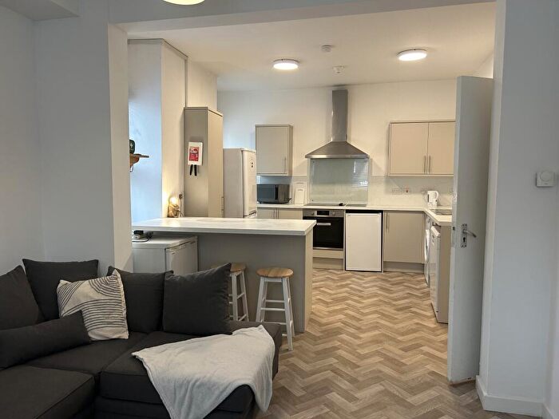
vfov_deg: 53.1
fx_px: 420
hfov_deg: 67.3
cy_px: 210
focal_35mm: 26
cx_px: 280
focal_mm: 5.7
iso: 125
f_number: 1.5
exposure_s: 1/100
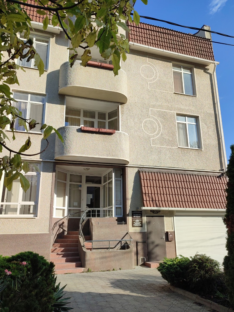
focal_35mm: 25
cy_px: 156
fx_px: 225
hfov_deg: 54.9
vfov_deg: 69.4
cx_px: 117
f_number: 1.9
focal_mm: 6.04
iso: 50
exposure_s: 1/625
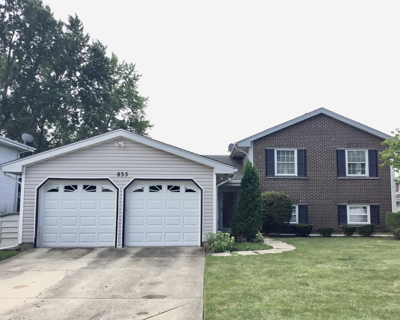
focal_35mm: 33
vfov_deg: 44.5
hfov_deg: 54.1
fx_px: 391
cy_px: 163
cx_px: 218
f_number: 2.4
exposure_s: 1/330
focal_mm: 3.3
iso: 25
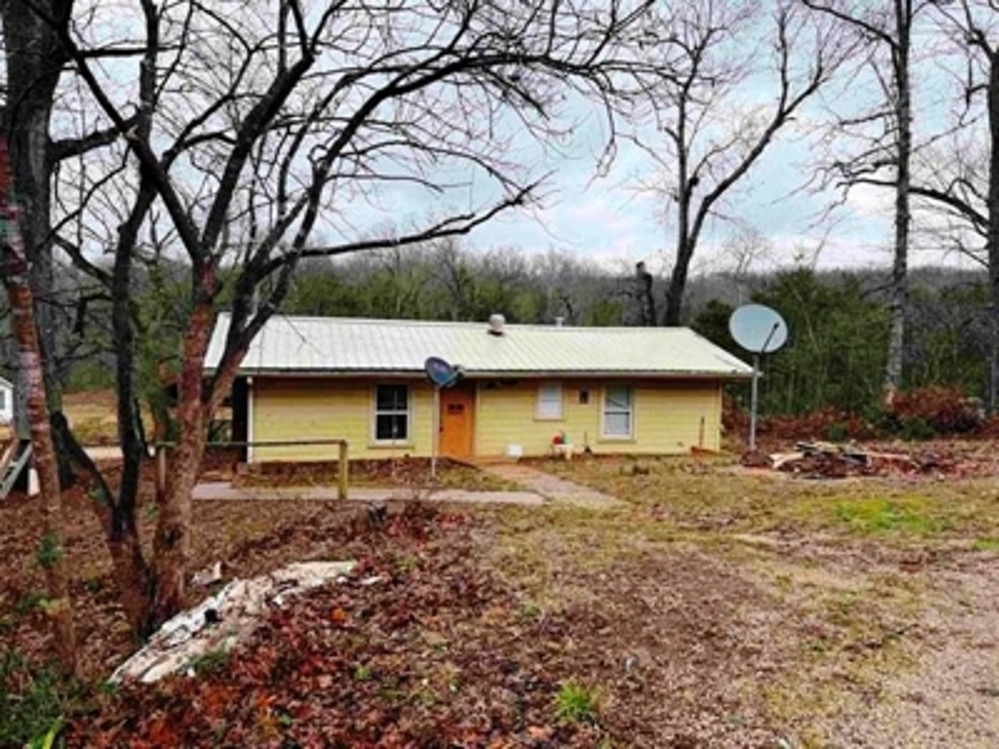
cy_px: 374
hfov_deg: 71.6
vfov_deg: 56.8
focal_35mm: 24
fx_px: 693
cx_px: 500
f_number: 1.78
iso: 80
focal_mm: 6.76
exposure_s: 1/1106
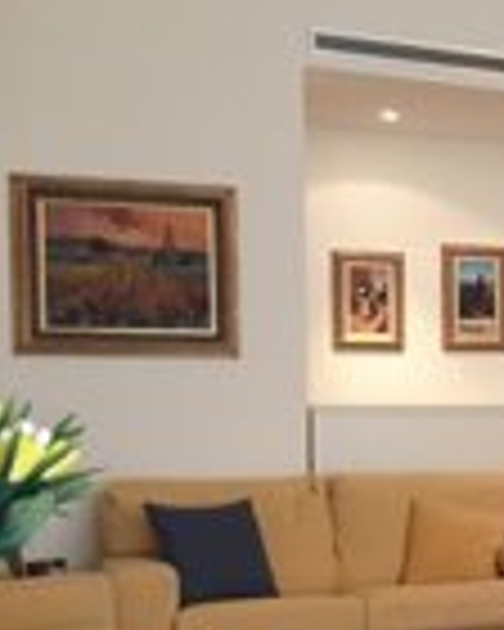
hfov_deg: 18.1
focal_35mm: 73
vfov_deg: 25.8
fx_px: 1361
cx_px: 806
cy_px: 450
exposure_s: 1/33
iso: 250
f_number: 2.2
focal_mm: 4.15
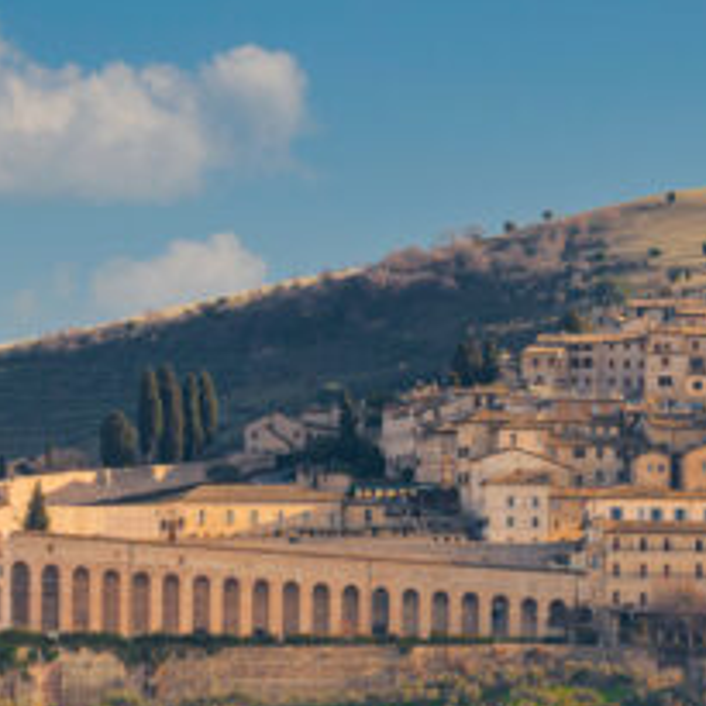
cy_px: 434
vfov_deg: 2.8
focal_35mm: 621
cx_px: -127
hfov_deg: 2.8
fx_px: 14329
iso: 64
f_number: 11
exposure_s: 1/13
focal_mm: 200
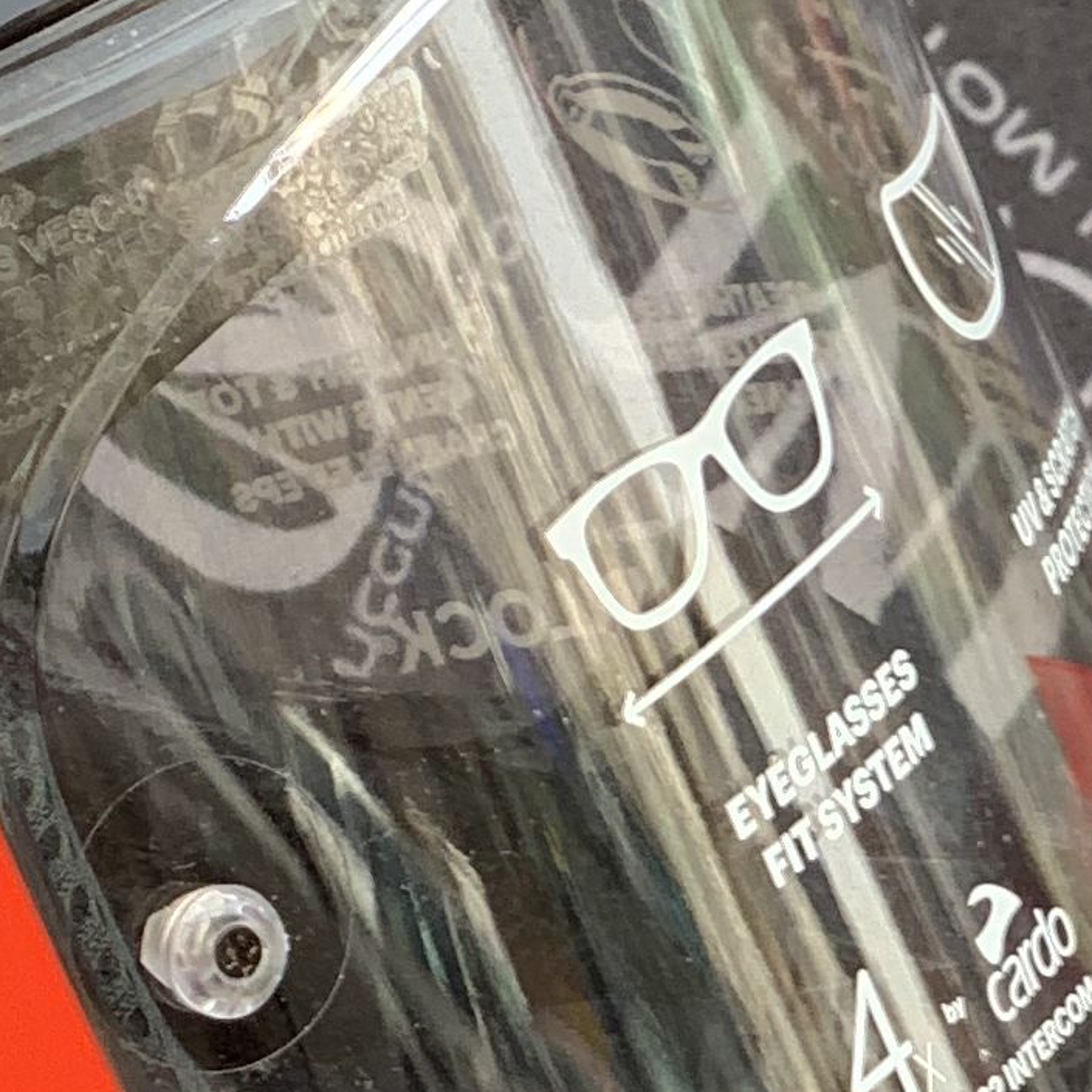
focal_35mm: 263
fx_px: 9387
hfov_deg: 6.5
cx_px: -782
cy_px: 489
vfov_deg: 6.7
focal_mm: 6
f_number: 2.4
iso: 32
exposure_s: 1/122
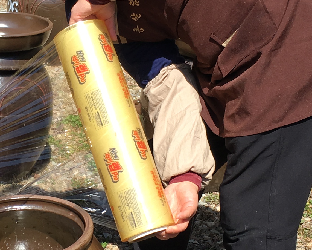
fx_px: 923
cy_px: 130
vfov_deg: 15.4
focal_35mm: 100
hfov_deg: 19.1
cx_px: 86
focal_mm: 4.15
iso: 25
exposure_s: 1/1099
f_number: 2.2
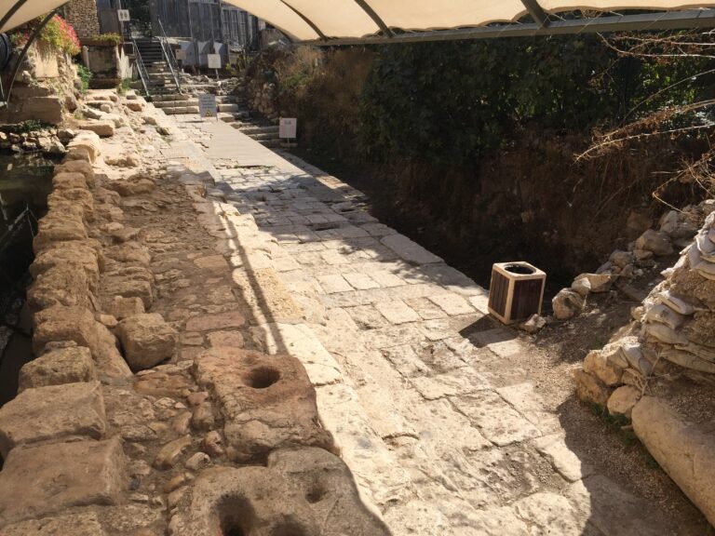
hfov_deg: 61.7
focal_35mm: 29
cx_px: 358
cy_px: 268
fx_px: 599
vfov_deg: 48.2
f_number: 2.2
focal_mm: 4.15
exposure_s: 1/2475
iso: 32
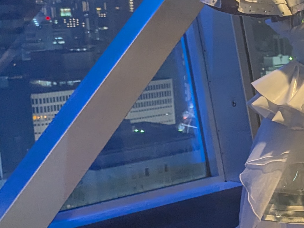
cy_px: 87
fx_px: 825
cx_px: 584
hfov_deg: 16.5
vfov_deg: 15.7
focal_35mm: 94
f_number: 1.85
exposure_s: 1/98.7
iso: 387
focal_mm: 6.81
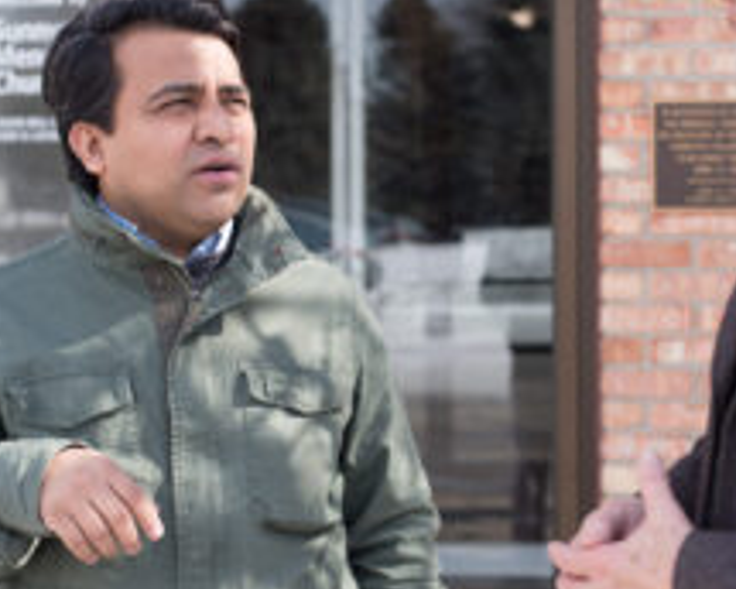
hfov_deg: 19.5
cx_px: 469
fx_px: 2135
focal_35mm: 98
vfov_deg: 15.7
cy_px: 233
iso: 500
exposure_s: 1/2500
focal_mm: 50
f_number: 4
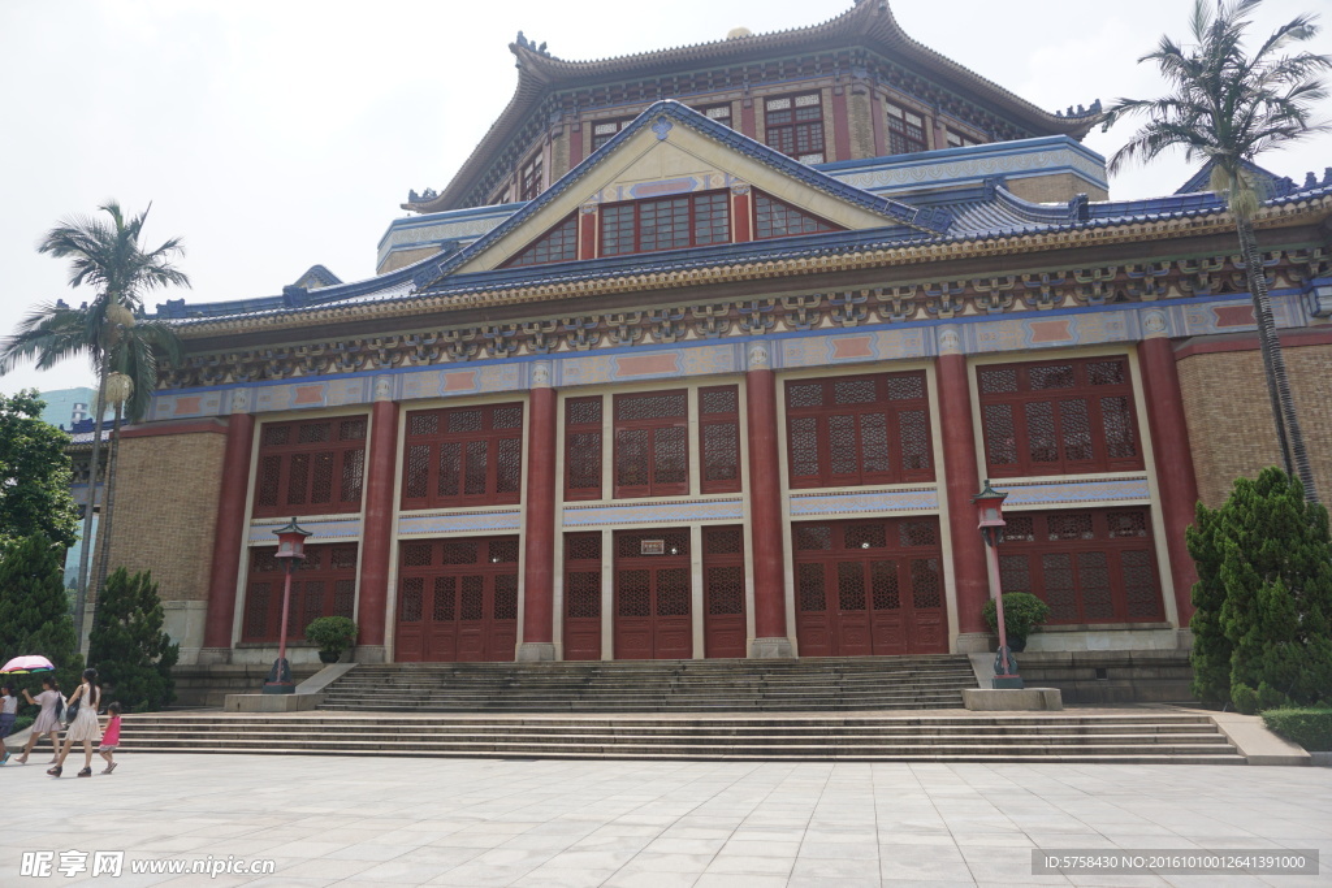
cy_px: 444
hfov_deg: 73.7
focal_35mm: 24
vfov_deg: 53.1
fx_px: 888
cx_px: 666
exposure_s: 1/2000
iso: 250
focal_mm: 16
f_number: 4
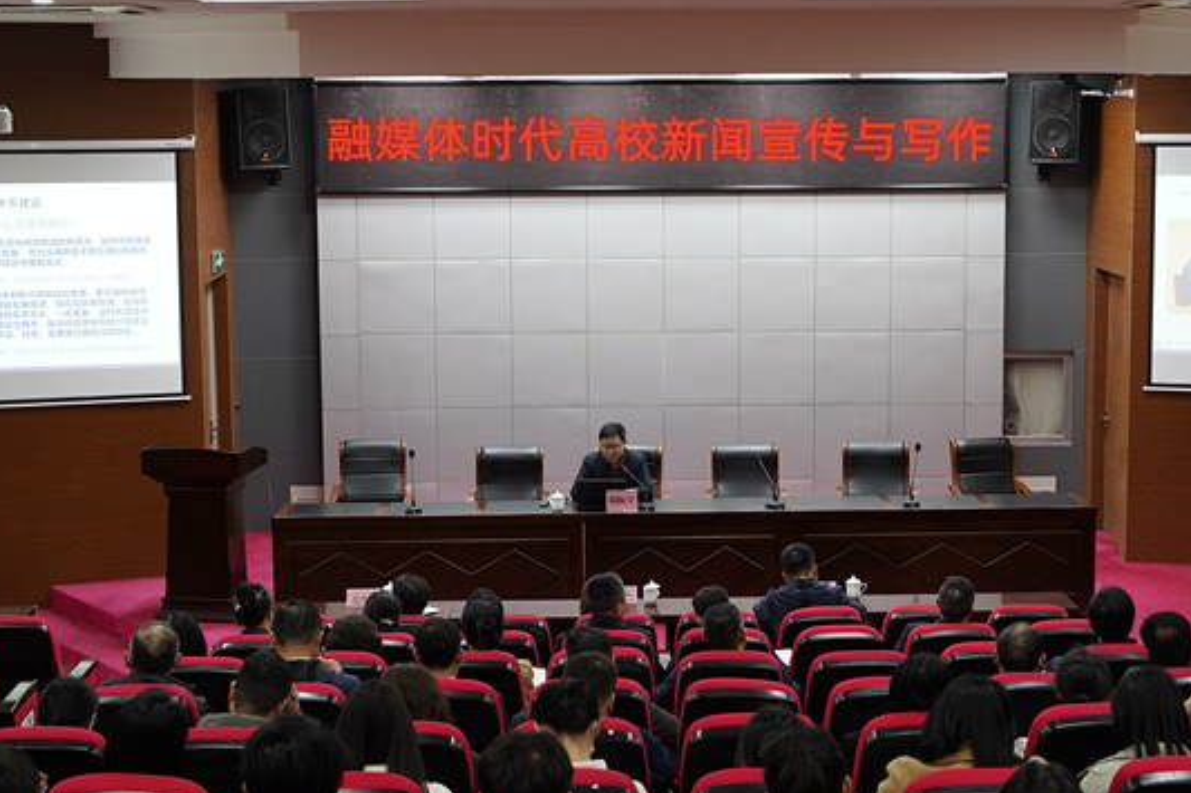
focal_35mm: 57
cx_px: 657
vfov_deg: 23.7
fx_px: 1885
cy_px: 309
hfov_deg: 35.0
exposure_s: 1/160
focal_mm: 38
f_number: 3.2
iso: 1600
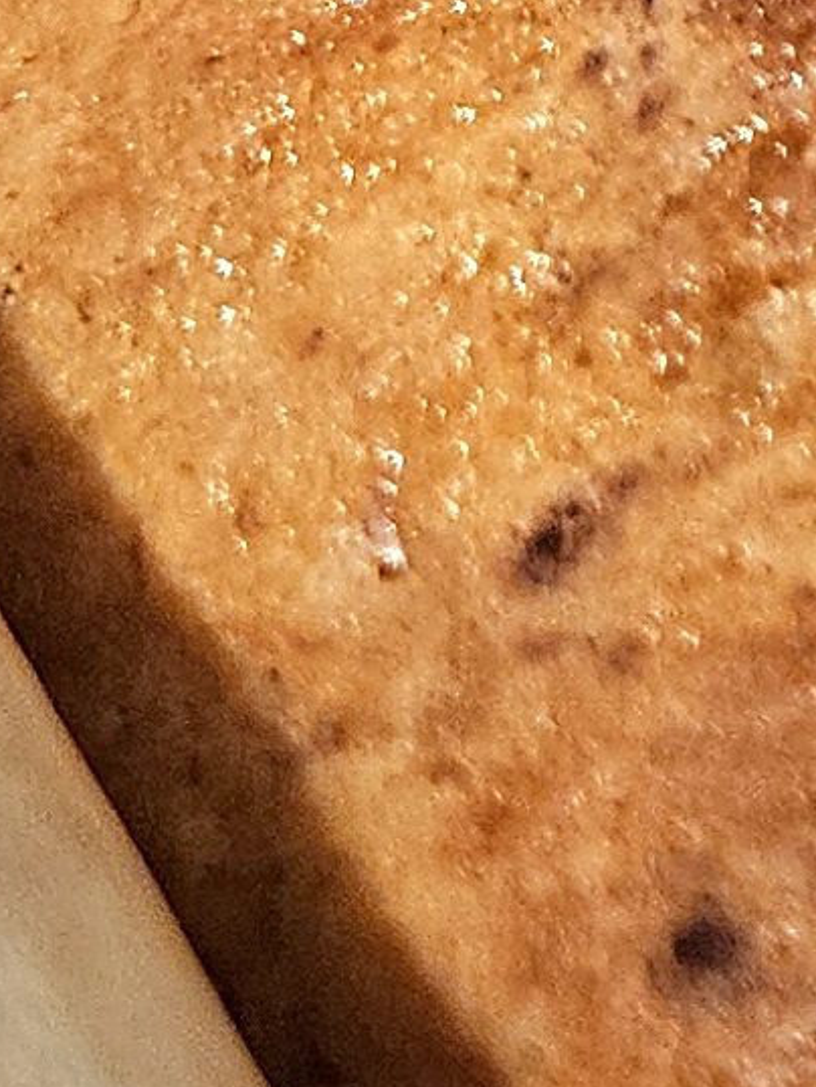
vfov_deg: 10.7
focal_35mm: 171
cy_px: -1004
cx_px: 2682
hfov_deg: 7.4
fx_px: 5370
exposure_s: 1/60.2
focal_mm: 5.4
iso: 640
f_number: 1.8
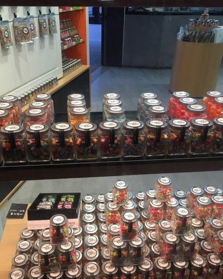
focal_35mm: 33
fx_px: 272
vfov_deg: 54.1
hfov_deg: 44.5
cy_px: 153
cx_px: 104
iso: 40
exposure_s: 1/33
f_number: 2.2
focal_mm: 4.15
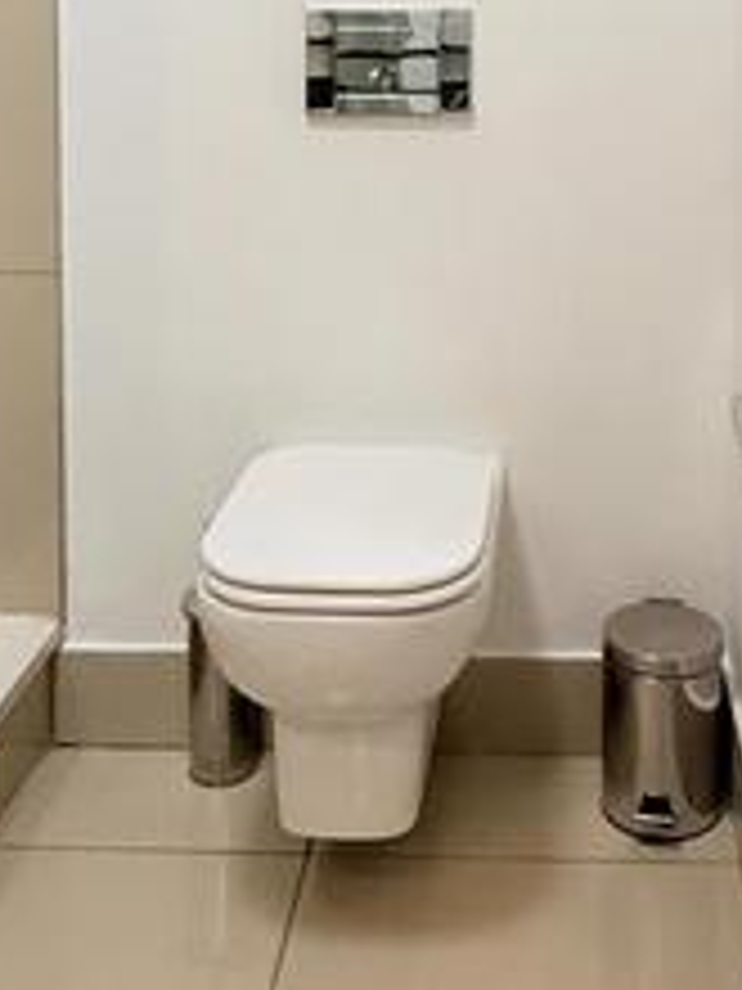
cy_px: 36
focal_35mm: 51
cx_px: 499
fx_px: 1458
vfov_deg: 34.6
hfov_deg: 28.4
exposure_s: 1/50
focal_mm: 2.22
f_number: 2.2
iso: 200
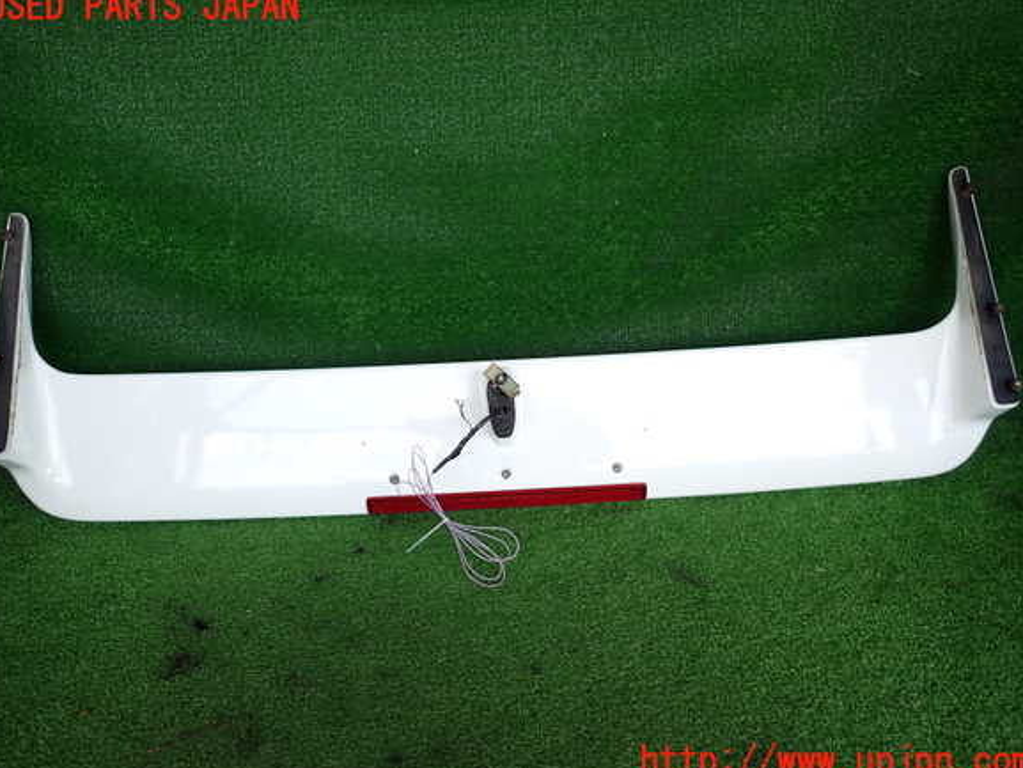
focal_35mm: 26
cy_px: 385
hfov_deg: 67.3
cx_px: 509
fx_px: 769
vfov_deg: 53.1
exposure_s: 1/125
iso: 125
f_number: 2
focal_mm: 4.5
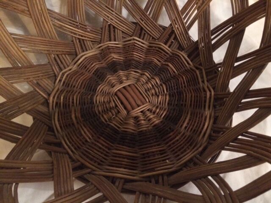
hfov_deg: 61.7
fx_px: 227
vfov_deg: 48.2
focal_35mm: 29
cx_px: 136
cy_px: 102
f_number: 2.2
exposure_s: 1/17
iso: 500
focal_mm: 4.15
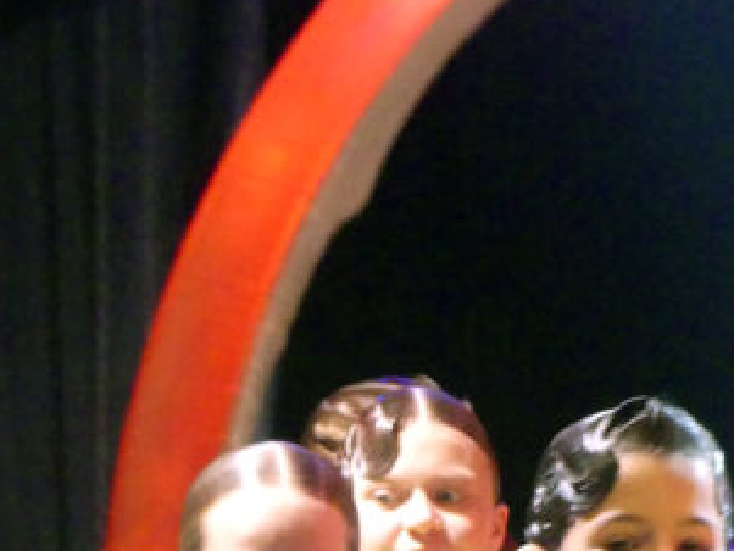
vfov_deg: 3.0
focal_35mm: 494
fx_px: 10479
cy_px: 535
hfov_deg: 4.0
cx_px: 610
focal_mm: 35.6
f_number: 2.8
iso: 2000
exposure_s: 1/80
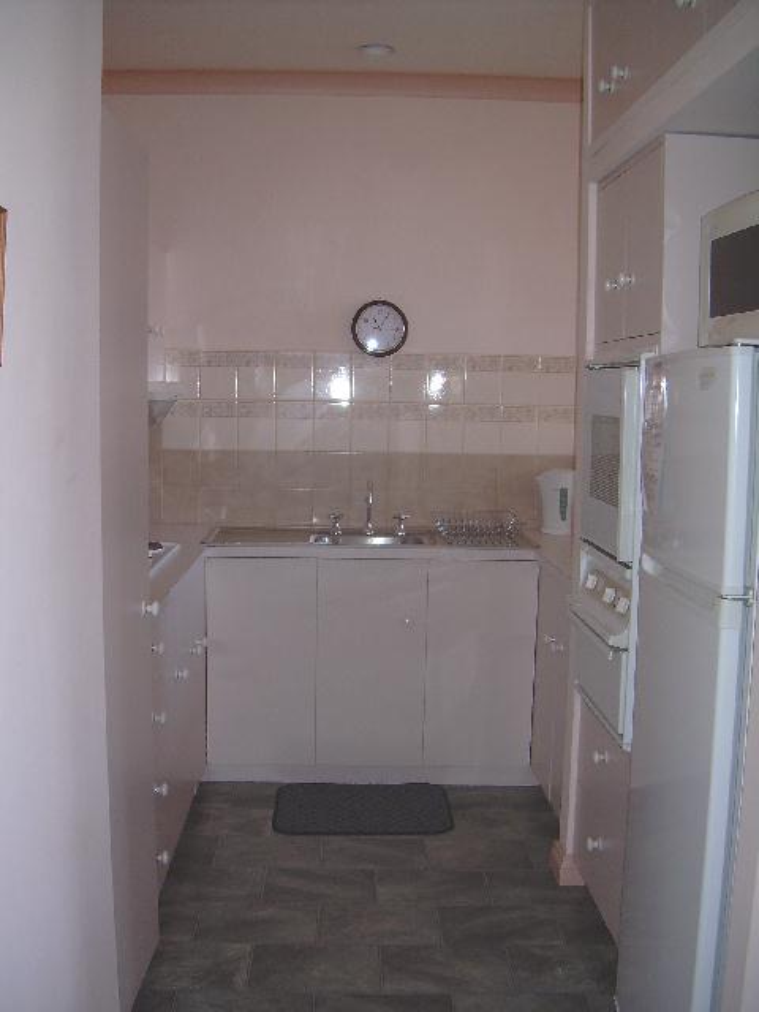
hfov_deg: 37.7
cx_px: 380
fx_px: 1111
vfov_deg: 49.0
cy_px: 506
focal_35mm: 38
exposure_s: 1/60
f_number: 2.8
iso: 50
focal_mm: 6.3
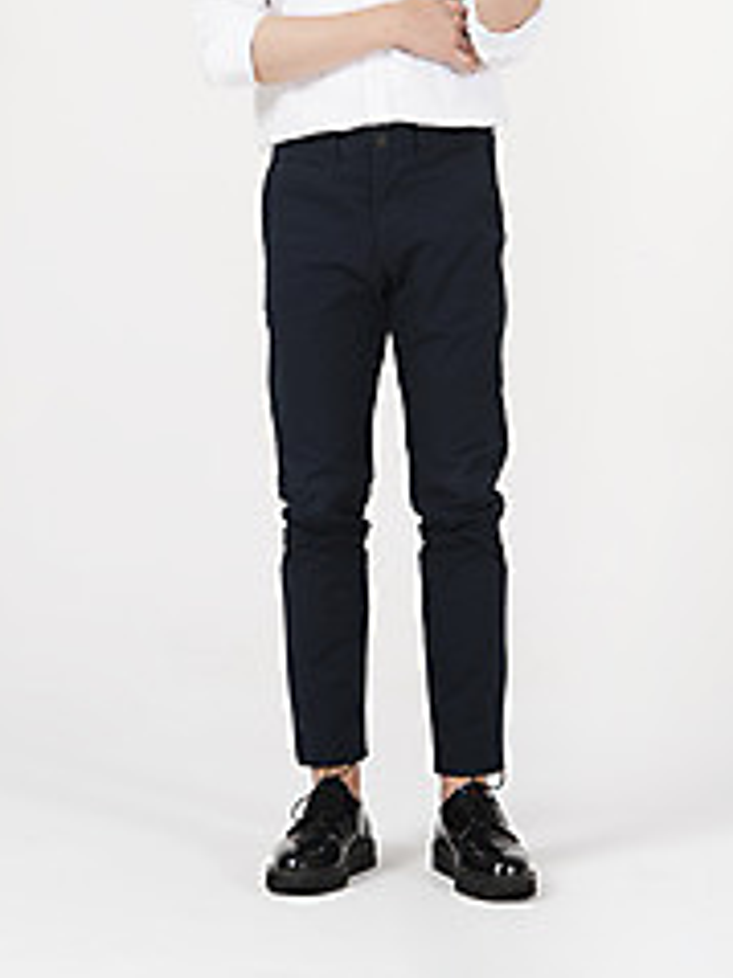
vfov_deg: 19.4
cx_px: 375
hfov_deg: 14.8
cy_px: 180
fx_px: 2826
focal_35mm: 100
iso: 100
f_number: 13
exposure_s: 1/125
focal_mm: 62
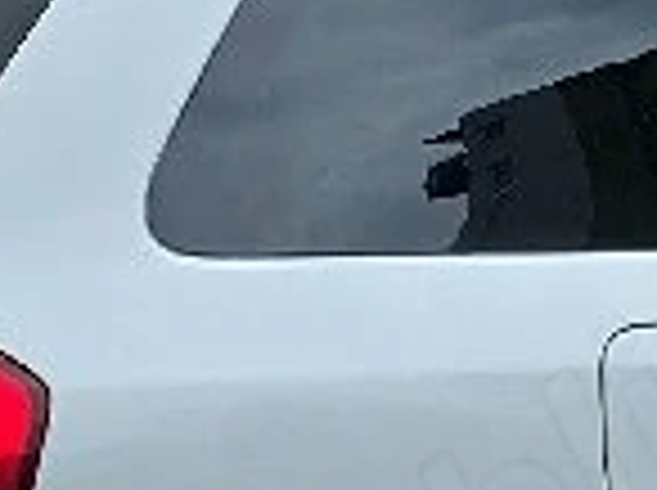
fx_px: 2994
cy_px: 450
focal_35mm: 158
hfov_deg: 12.0
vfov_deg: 9.3
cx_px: 976
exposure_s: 1/370
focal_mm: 6.3
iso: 40
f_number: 1.7
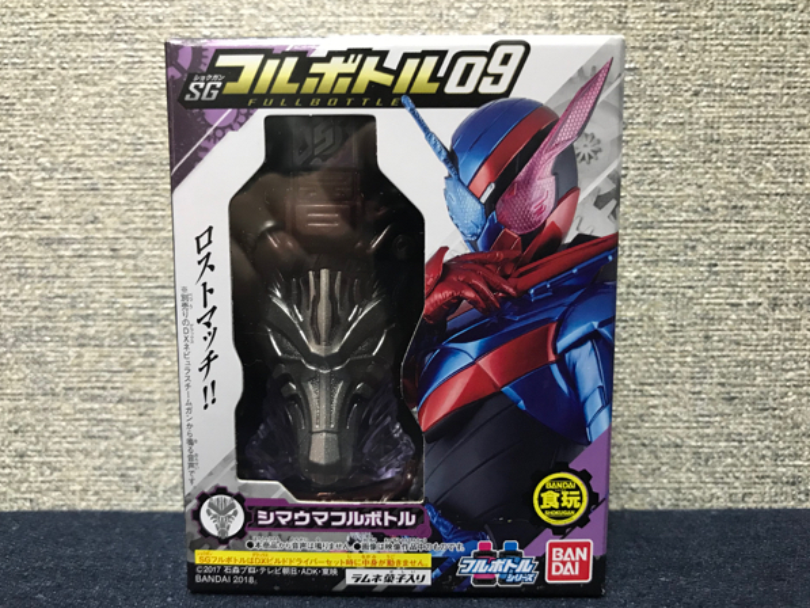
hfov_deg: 59.9
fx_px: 702
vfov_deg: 46.8
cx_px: 393
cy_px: 303
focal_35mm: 30
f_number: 1.8
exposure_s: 1/17
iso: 80
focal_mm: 3.99
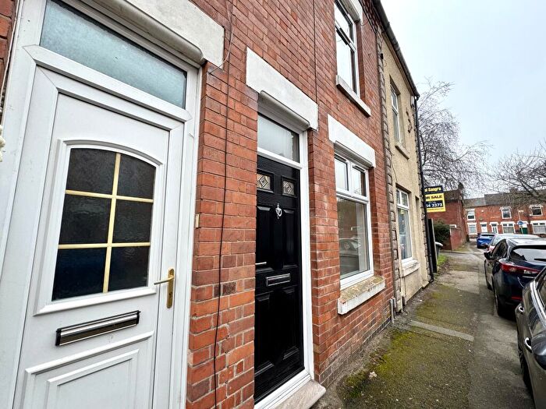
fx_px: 221
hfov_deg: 102.1
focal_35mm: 14
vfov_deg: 85.7
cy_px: 204
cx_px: 273
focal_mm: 2.22
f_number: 2.2
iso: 40
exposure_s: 1/291
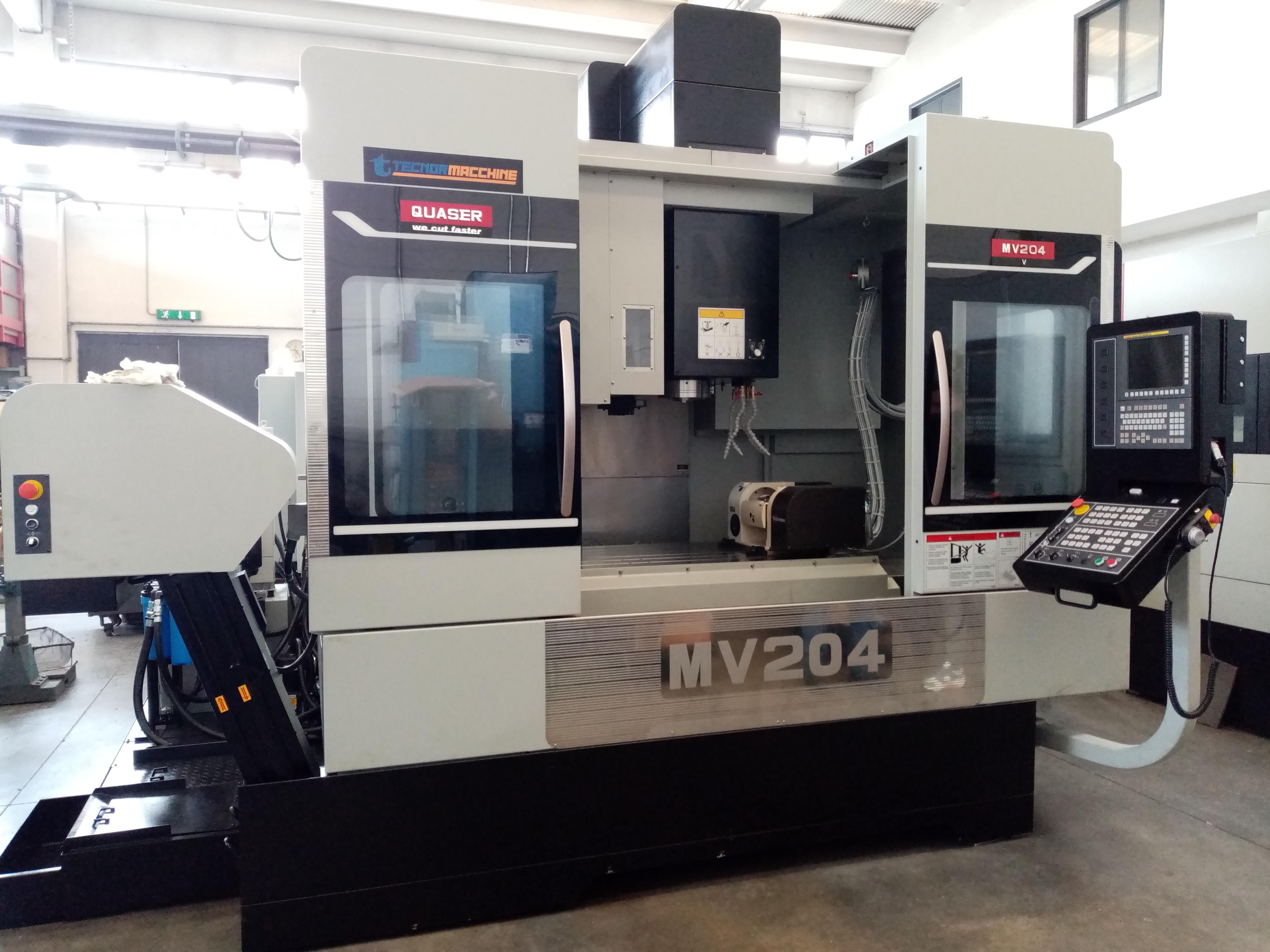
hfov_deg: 67.3
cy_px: 476
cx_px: 635
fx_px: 954
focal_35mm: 26
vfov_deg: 53.1
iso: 596
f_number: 1.8
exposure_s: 1/25
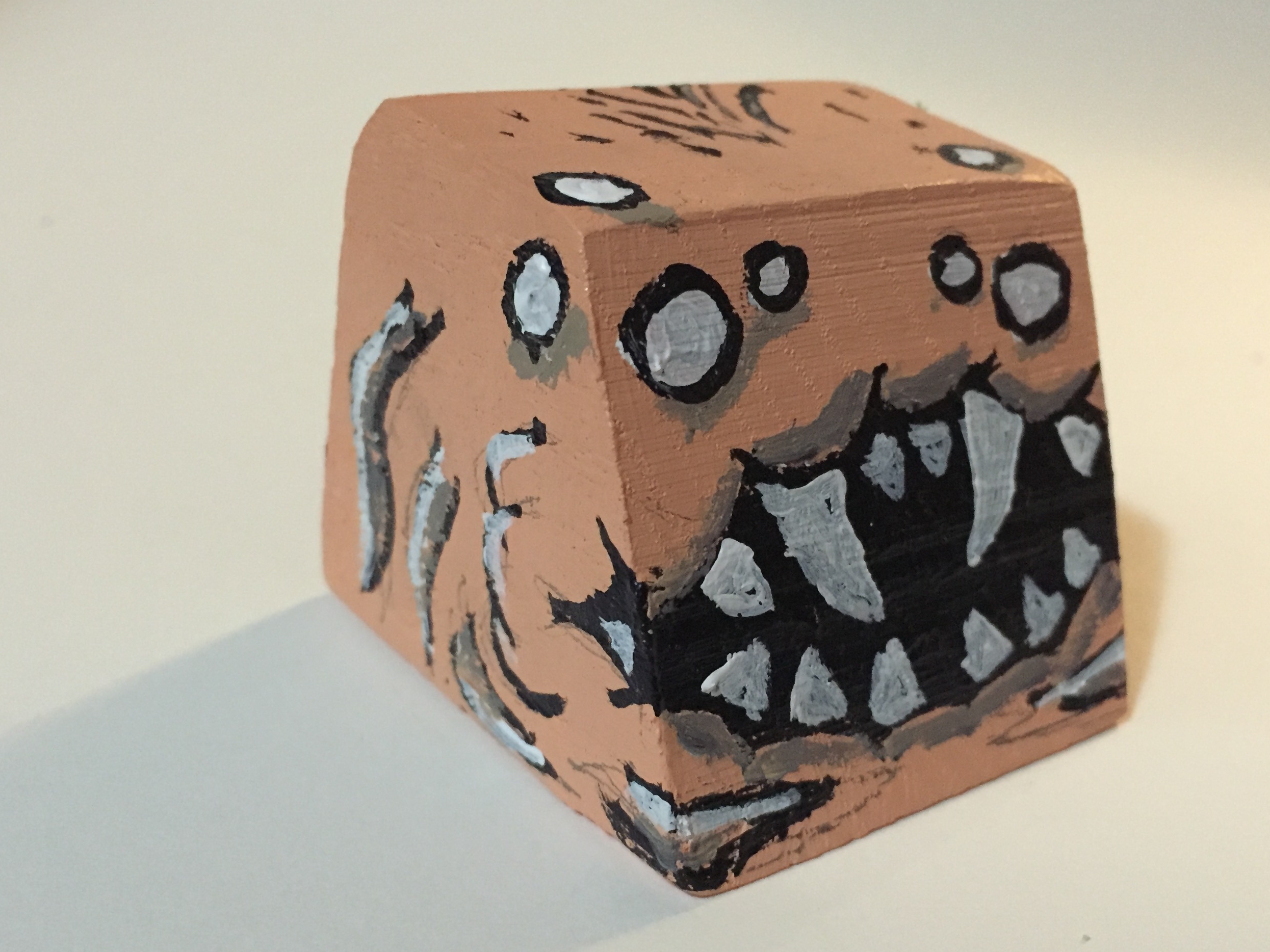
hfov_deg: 48.9
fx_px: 1394
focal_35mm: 38
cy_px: 543
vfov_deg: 37.6
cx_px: 703
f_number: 2.2
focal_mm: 4.15
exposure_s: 1/15
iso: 1000
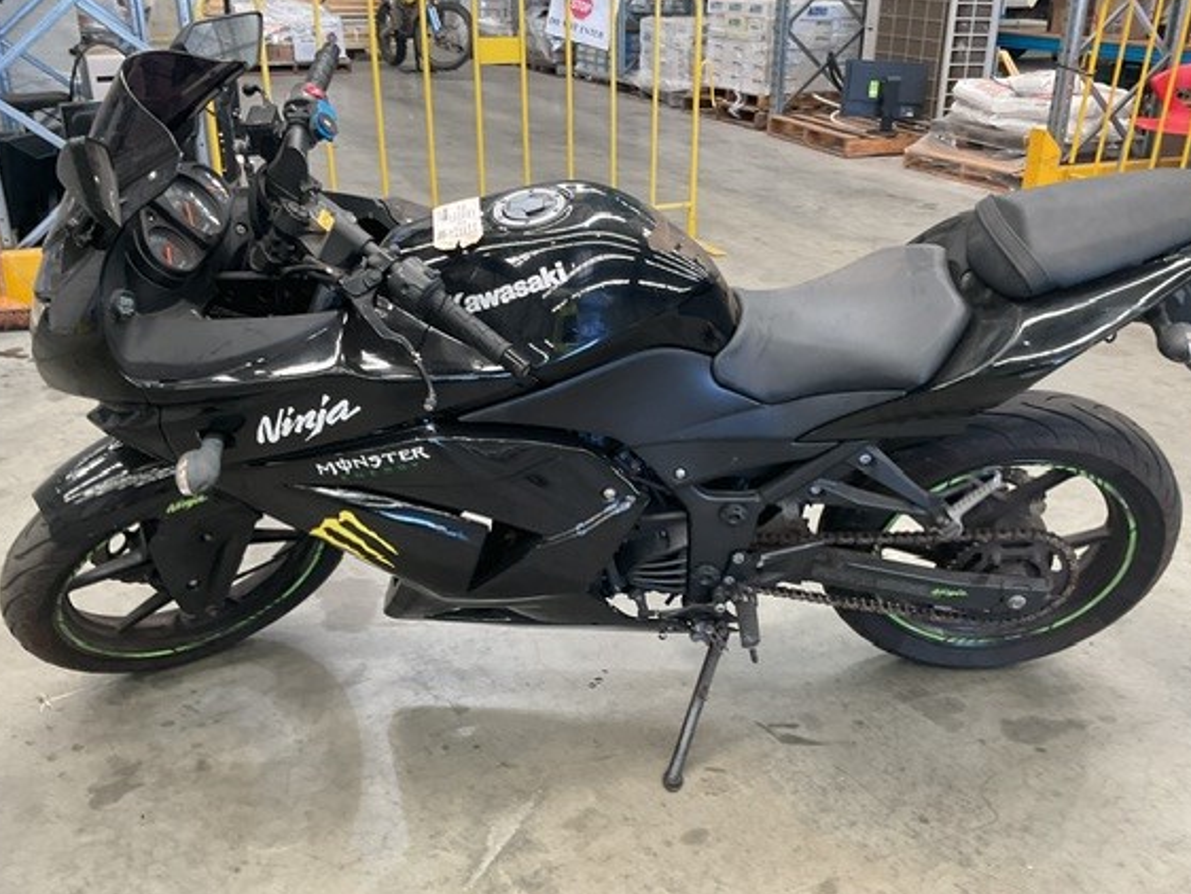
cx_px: 646
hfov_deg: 55.3
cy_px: 472
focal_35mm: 33
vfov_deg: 43.0
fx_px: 1136
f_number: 1.8
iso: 64
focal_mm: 3
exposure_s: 1/60
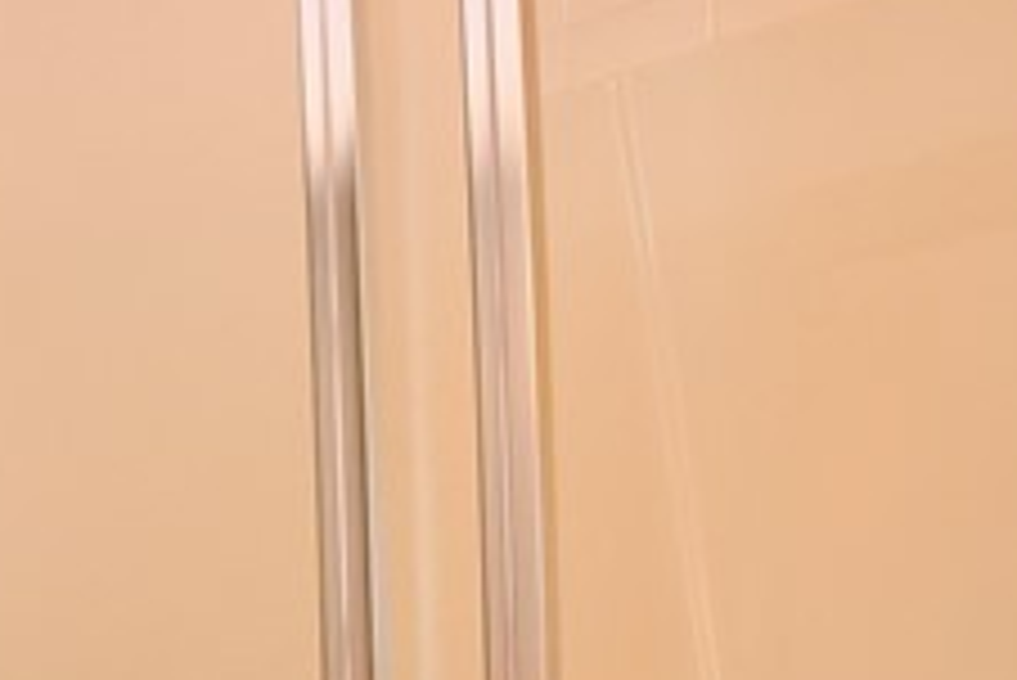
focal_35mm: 72
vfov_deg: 17.5
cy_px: 932
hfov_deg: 15.6
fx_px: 2035
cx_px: -1368
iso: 800
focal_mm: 10
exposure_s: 1/30
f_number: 8
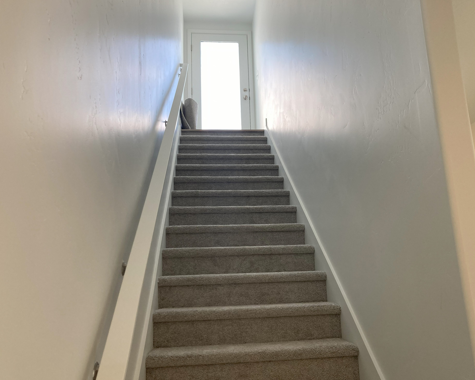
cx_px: 259
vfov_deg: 48.5
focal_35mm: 30
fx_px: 422
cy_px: 194
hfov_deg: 58.7
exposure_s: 1/120
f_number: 1.8
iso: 50
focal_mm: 3.99
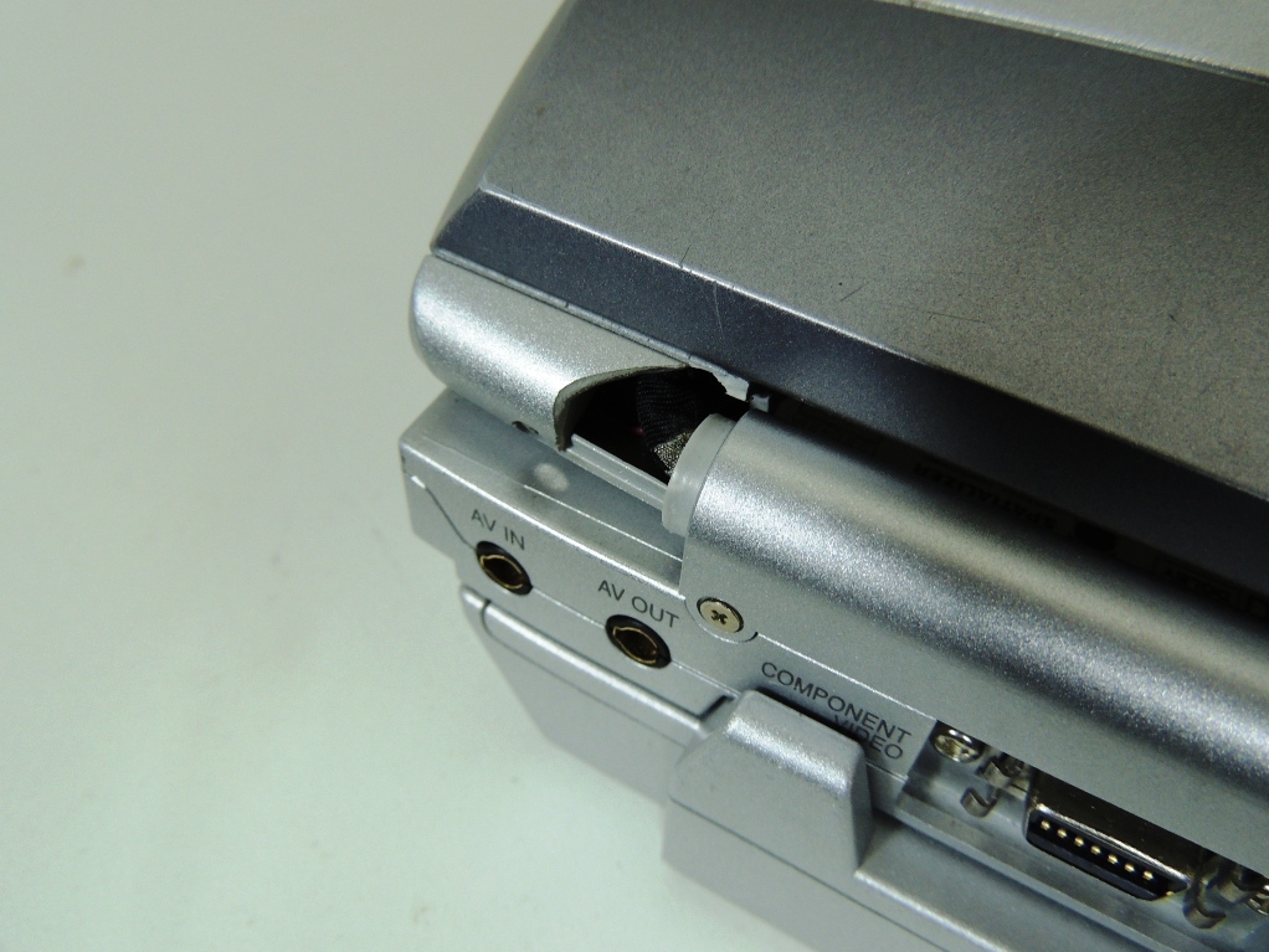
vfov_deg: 49.8
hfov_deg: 63.4
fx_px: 1027
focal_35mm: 28
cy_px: 476
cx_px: 634
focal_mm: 4.9
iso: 220
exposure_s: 1/30
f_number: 3.1
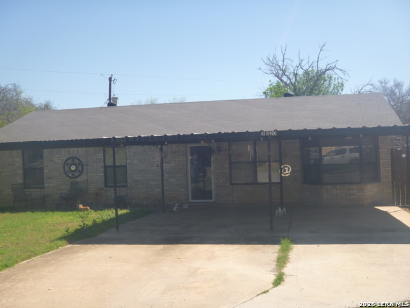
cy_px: 154
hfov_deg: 42.9
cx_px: 205
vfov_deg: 32.9
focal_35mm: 44
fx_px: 521
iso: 100
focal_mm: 7.9
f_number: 4.7
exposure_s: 1/320
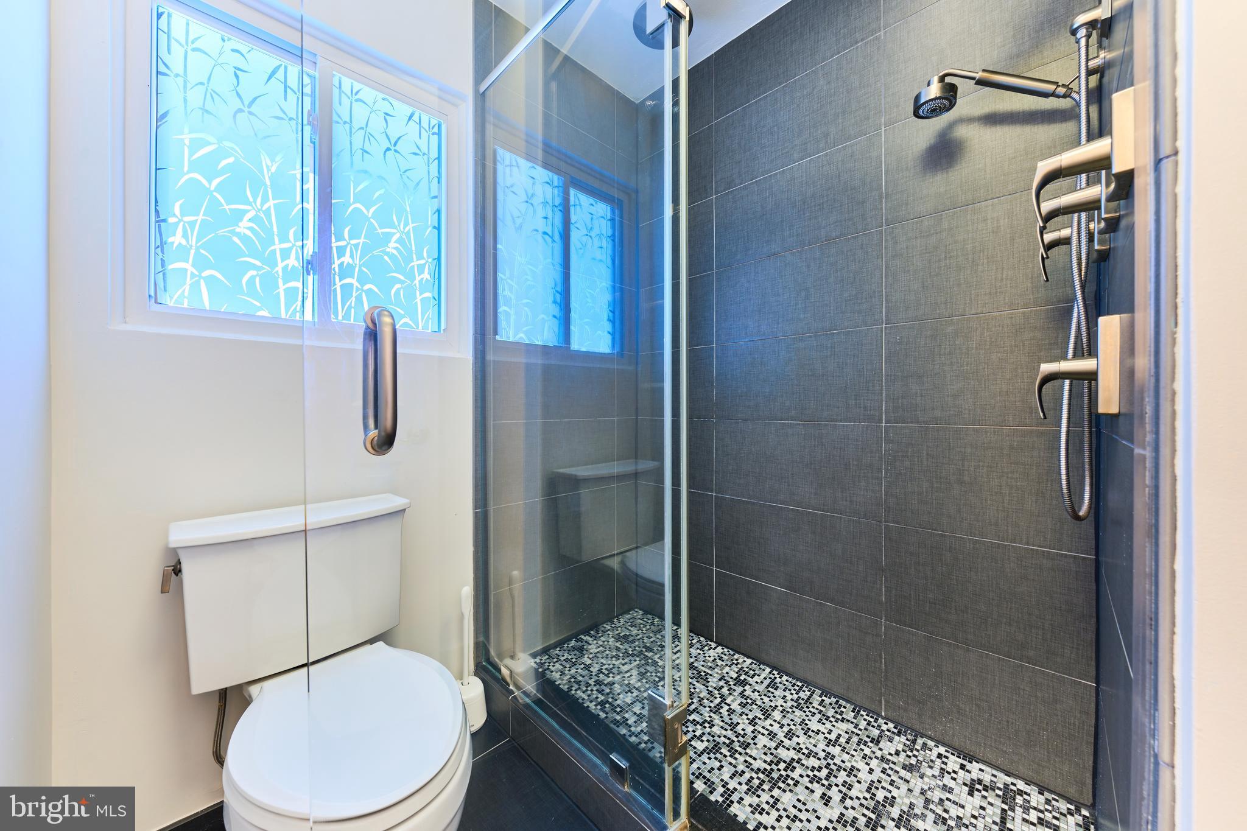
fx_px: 416
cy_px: 416
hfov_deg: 112.6
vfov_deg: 90.0
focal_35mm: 12
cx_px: 624
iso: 200
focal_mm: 12
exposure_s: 1/4
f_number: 9
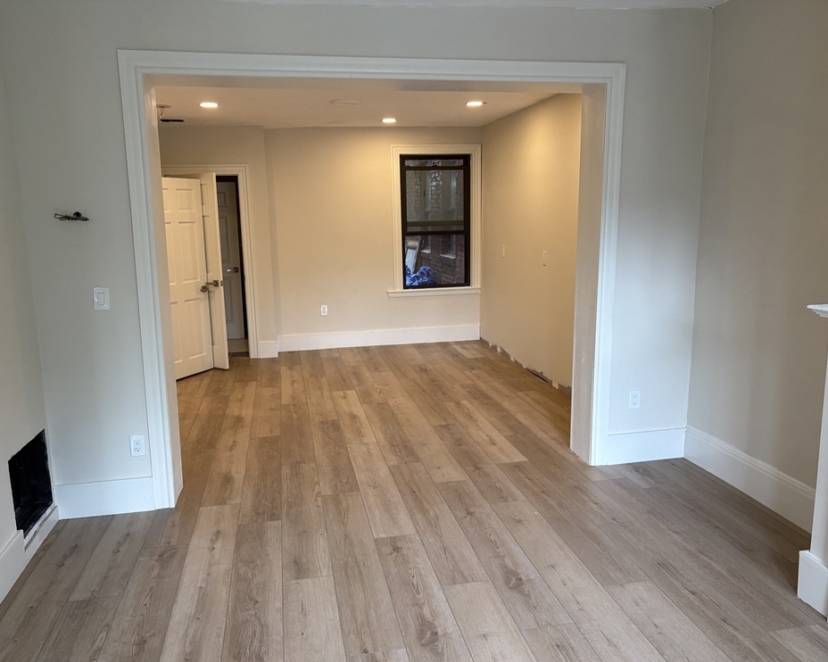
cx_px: 416
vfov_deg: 51.5
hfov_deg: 62.2
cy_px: 339
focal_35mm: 28
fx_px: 686
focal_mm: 5.96
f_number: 1.6
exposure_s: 1/121
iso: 125
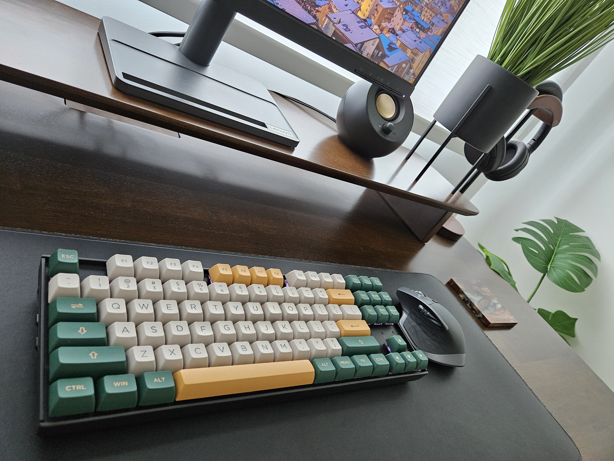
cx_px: 307
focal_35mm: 23
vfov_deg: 58.9
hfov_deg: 73.9
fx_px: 408
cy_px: 230
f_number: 1.8
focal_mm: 5.4
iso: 500
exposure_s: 1/100
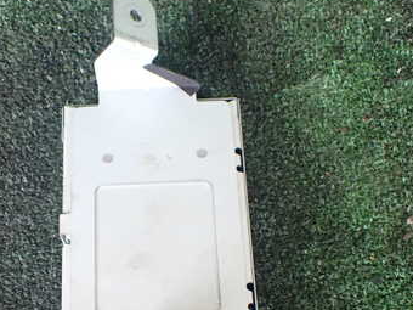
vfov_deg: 27.1
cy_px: 236
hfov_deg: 35.9
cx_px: 145
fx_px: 632
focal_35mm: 53
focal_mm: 5.4
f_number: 2.3
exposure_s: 1/125
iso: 800
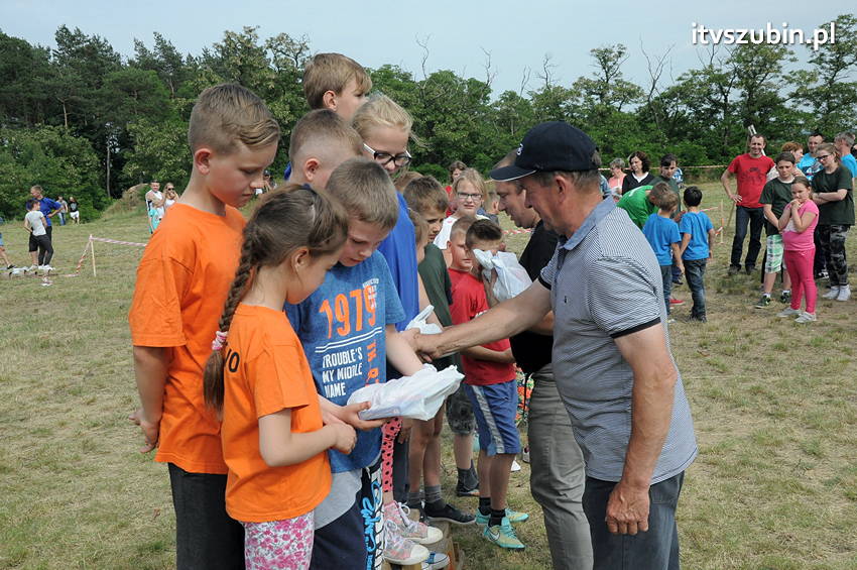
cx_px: 428
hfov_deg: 53.2
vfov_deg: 36.8
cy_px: 285
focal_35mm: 36
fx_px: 856
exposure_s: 1/640
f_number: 13
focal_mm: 24
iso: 800
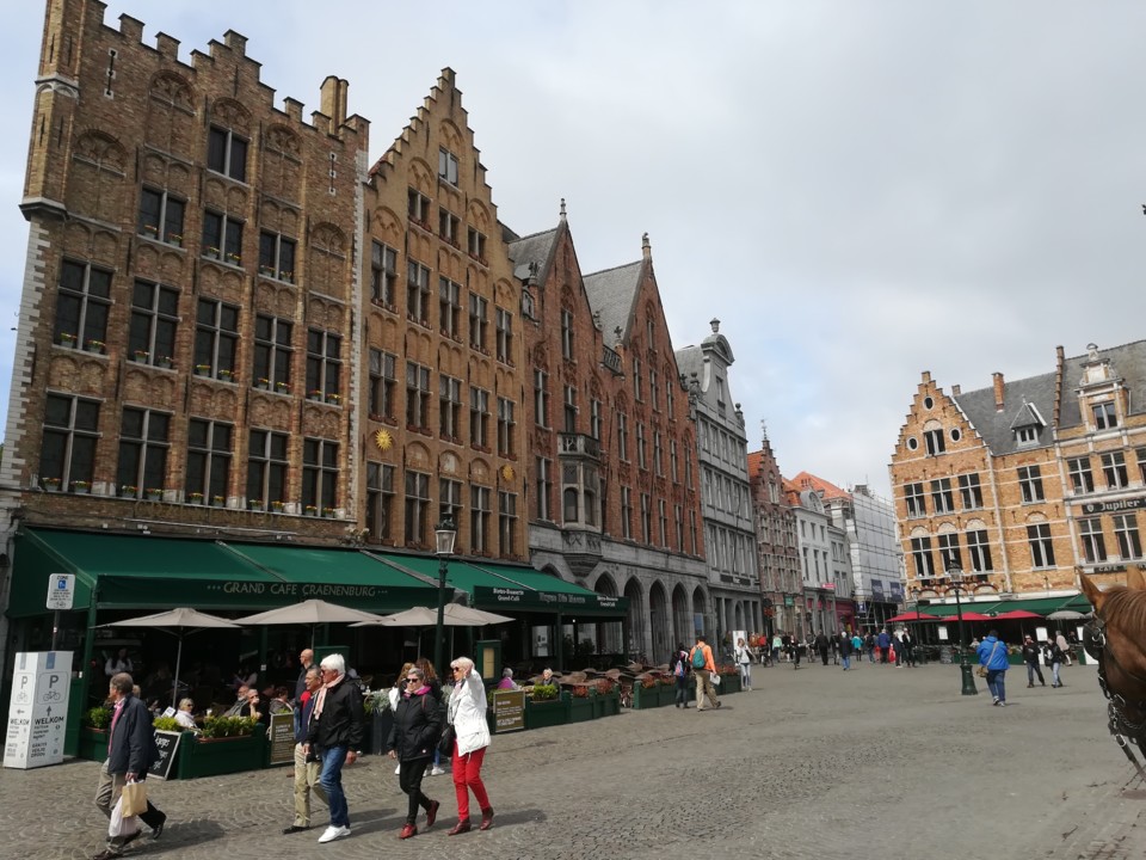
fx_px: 861
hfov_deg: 67.3
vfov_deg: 53.1
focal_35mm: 26
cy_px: 430
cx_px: 573
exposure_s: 1/861
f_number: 2.2
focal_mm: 3.83
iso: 50
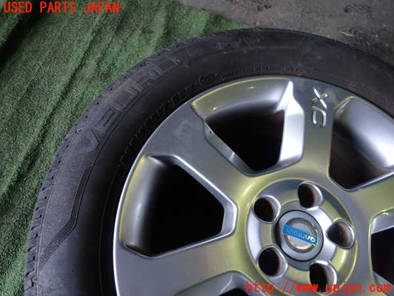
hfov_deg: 69.4
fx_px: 285
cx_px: 197
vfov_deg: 54.9
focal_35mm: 25
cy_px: 148
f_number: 2
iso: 200
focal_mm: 4.5
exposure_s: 1/60
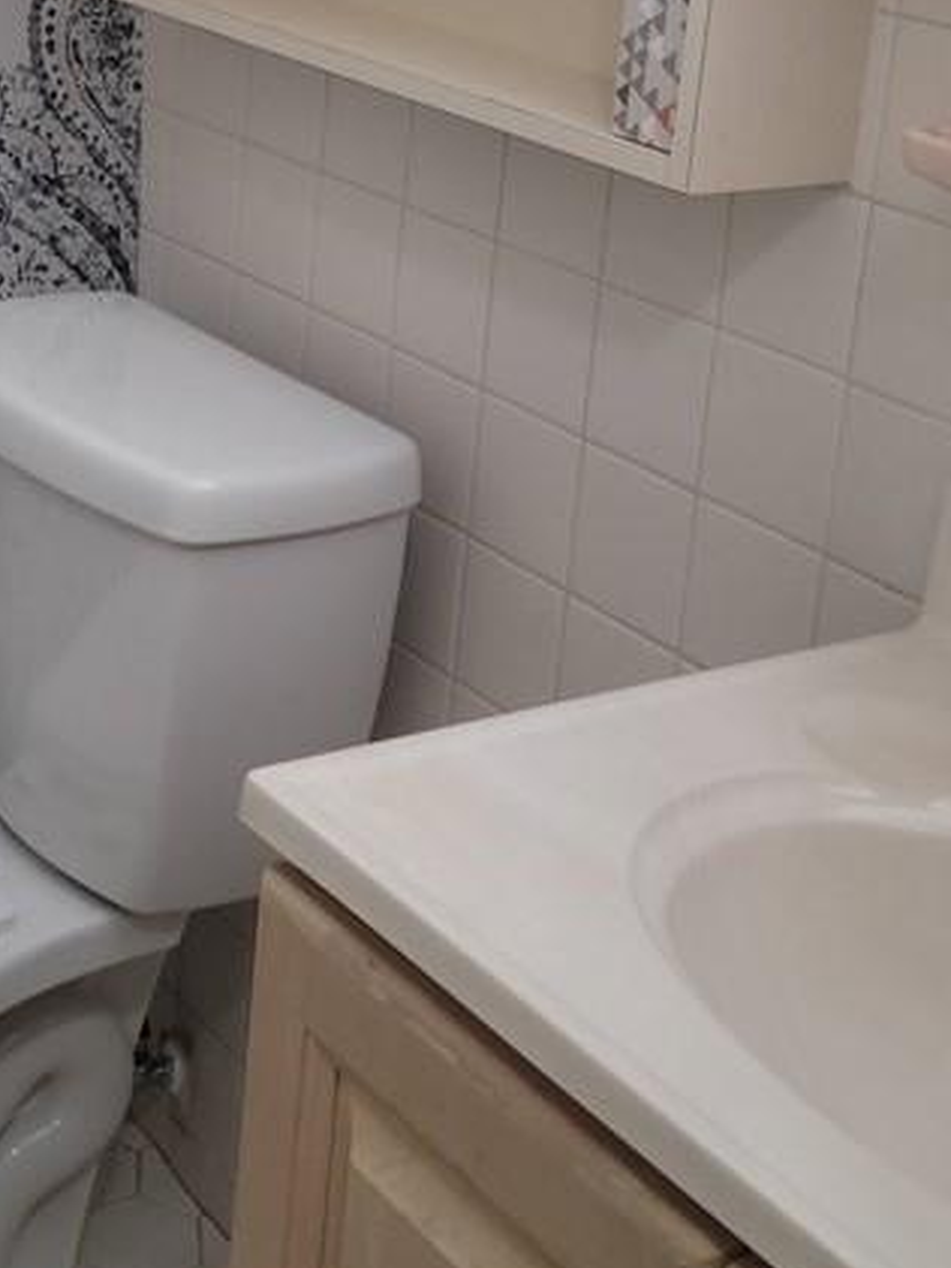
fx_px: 2490
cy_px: 107
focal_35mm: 68
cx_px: 227
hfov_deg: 21.4
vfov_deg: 27.4
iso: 160
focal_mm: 5.9
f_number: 2
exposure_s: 1/59
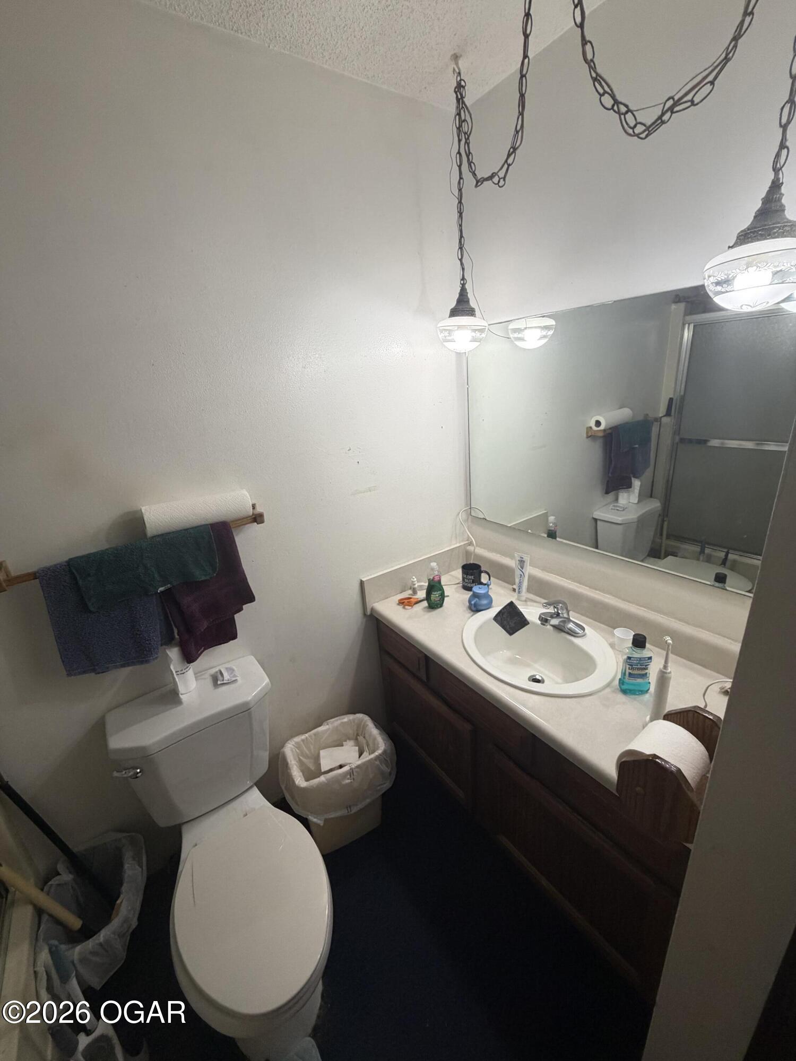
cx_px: 398
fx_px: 429
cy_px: 530
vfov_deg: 102.1
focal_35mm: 14
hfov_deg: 85.7
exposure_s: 1/120
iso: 250
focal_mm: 2.22
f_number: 2.2
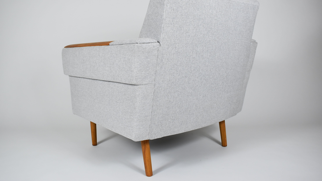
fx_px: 273
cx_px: 159
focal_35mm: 32
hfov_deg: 61.0
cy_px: 78
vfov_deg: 36.6
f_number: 5
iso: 800
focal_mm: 20
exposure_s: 1/125
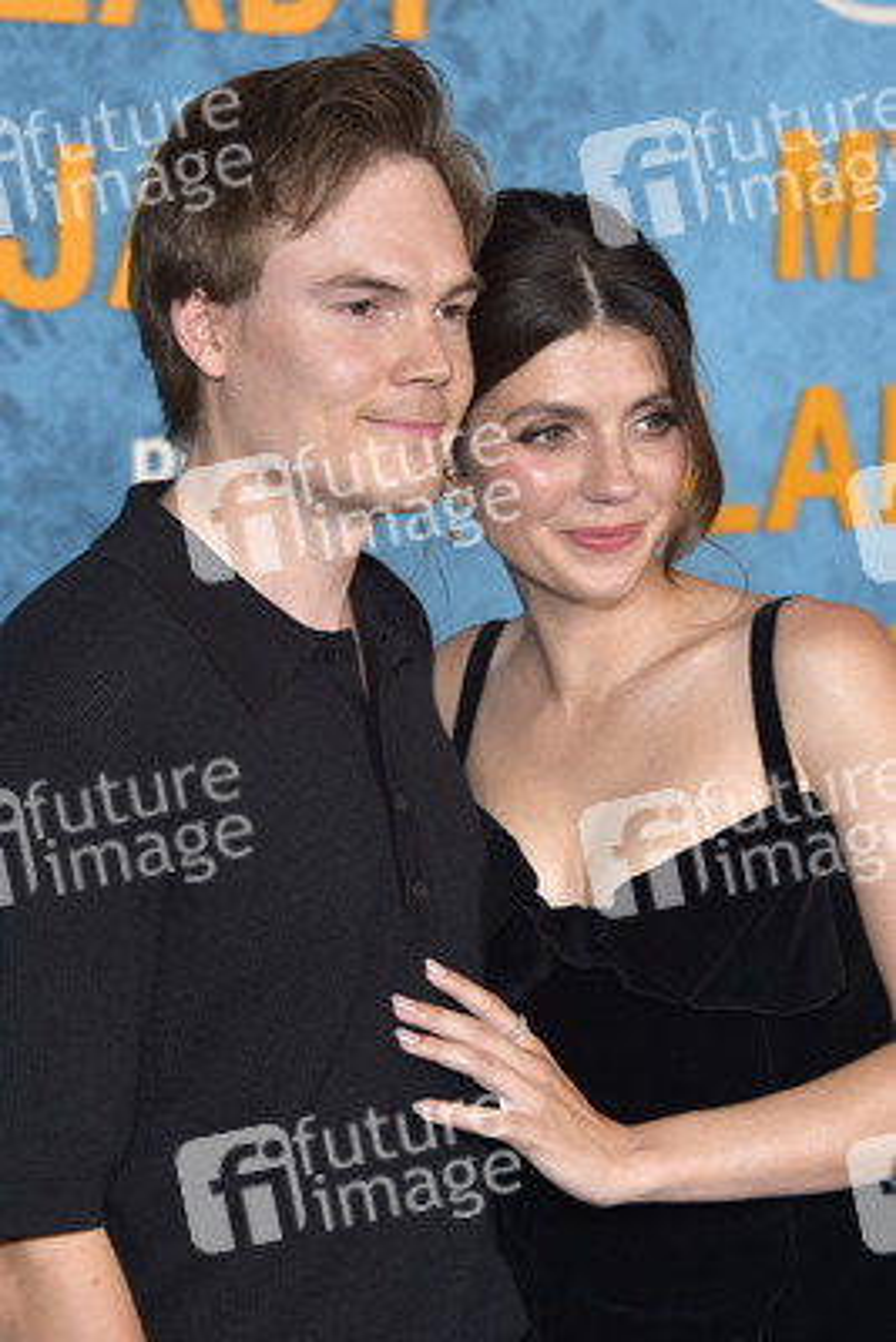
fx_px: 3916
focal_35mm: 105
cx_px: 448
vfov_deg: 19.4
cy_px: 671
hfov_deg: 13.1
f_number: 6.3
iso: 640
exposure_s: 1/200
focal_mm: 105
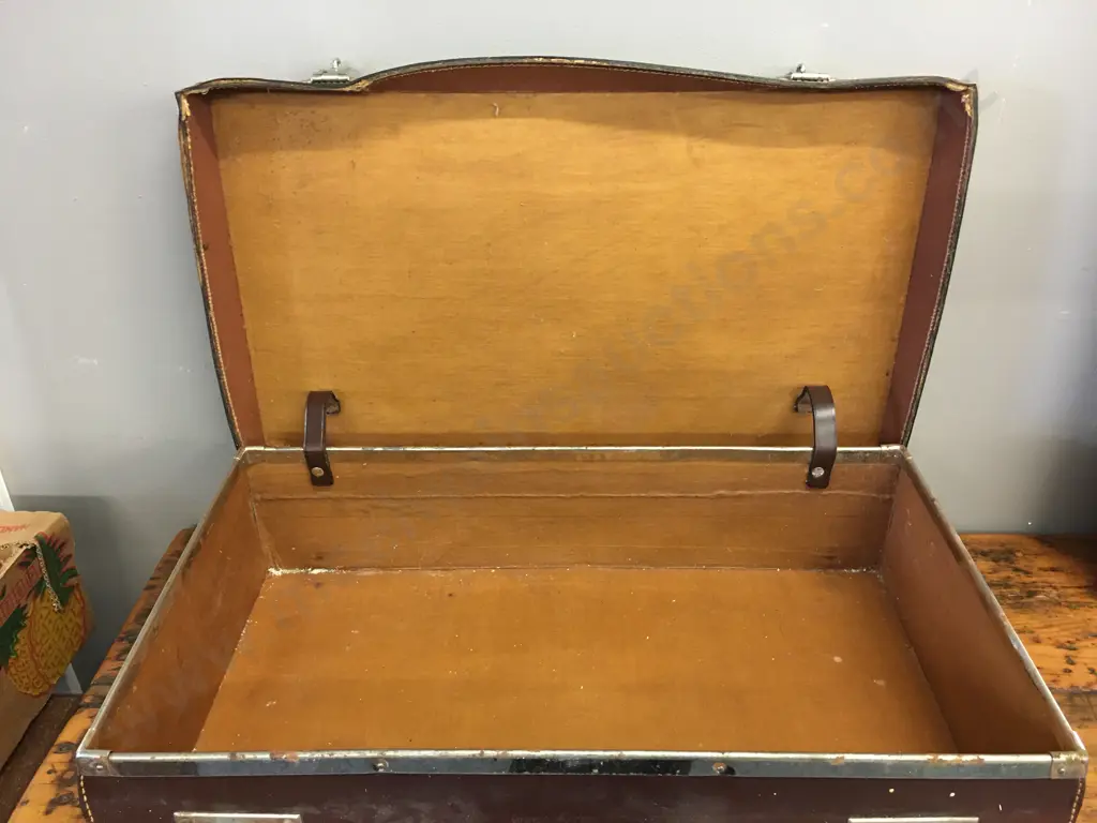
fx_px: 919
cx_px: 548
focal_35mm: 29
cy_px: 412
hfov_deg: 61.7
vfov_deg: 48.2
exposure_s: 1/17
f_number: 2.2
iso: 100
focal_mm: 4.15
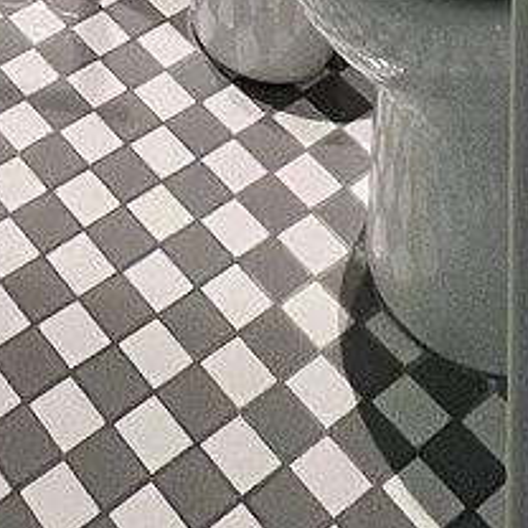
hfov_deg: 18.9
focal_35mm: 85
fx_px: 1467
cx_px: -160
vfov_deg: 10.7
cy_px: -1152
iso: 160
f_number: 1.8
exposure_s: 1/60
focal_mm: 1.57
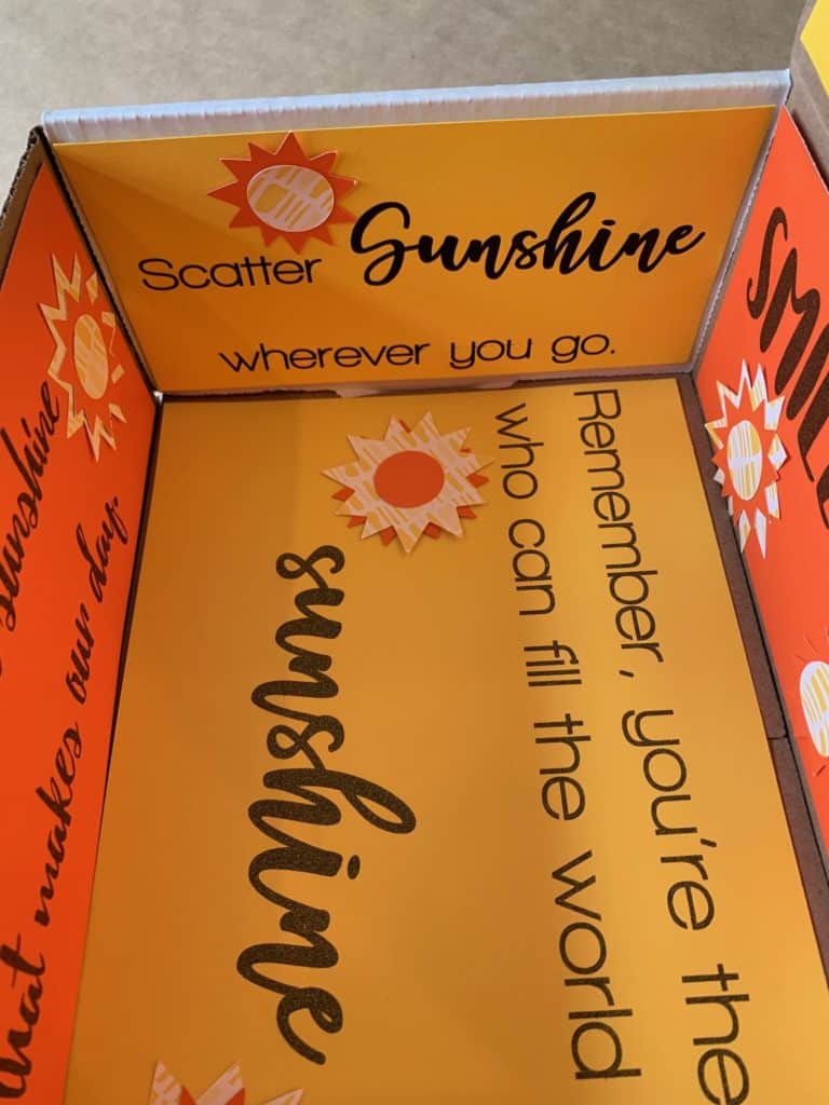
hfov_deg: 53.1
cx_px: 414
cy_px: 552
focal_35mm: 26
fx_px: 830
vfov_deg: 67.3
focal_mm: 4.25
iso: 100
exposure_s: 1/87
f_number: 1.8
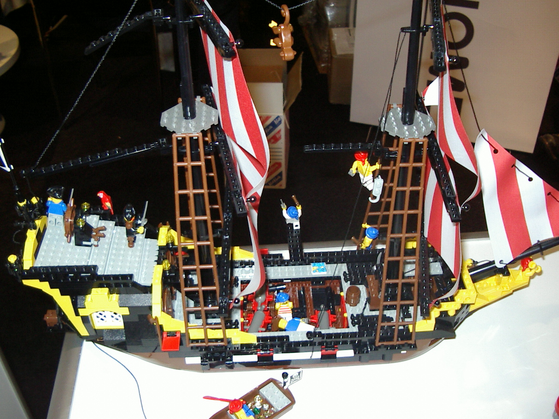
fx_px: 614
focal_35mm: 38
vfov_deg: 37.7
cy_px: 210
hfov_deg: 49.0
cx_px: 280
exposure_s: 1/60
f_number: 2.6
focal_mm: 5.8
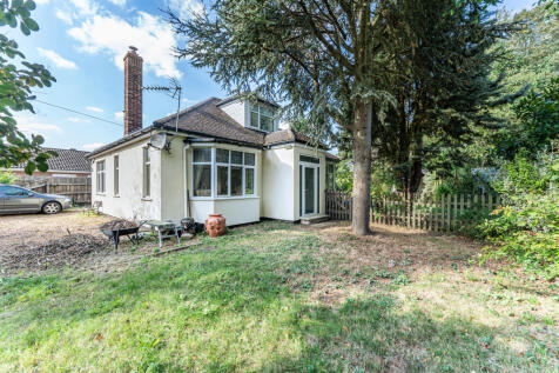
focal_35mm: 14
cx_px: 280
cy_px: 186
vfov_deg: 81.2
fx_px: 217
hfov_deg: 104.3
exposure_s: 1/125
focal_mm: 14
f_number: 8
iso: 200
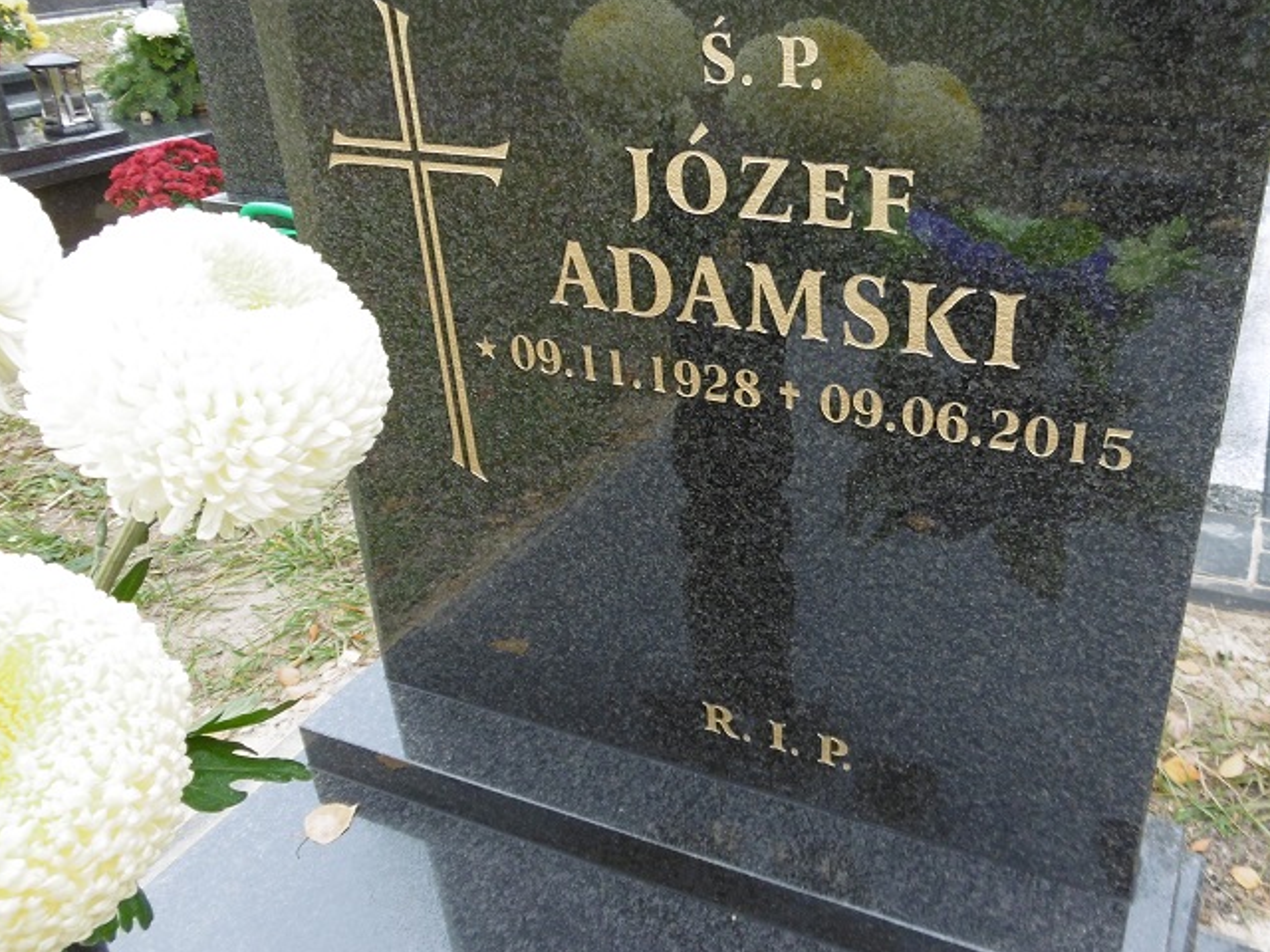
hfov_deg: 59.2
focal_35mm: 30
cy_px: 452
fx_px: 1101
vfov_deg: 46.8
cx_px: 790
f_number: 3.1
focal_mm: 4.3
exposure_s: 1/125
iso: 100
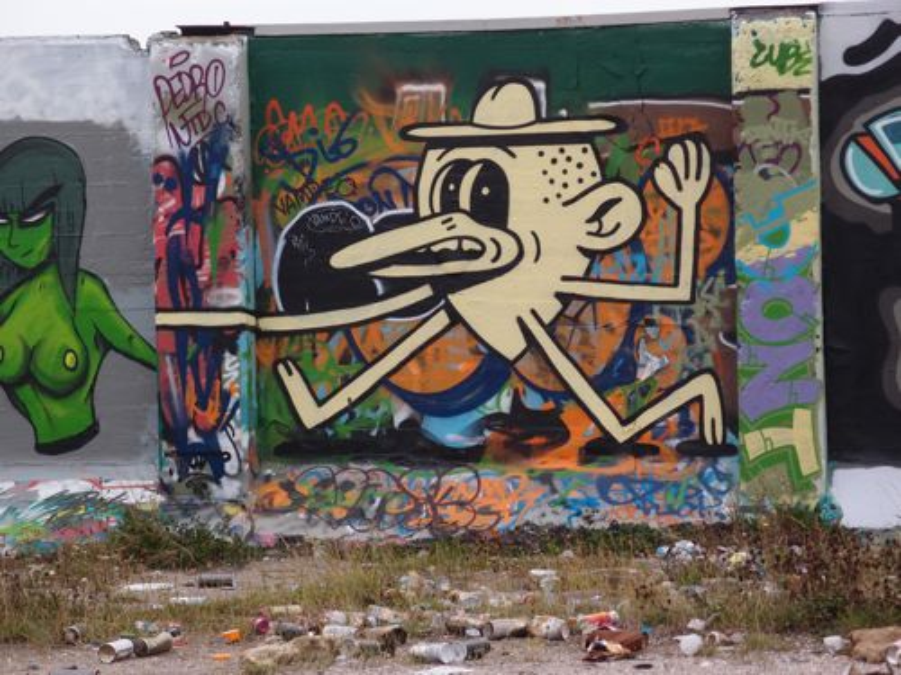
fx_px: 2915
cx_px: 450
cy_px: 338
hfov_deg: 17.6
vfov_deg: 13.2
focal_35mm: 112
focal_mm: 24
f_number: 3.2
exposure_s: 1/320
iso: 100
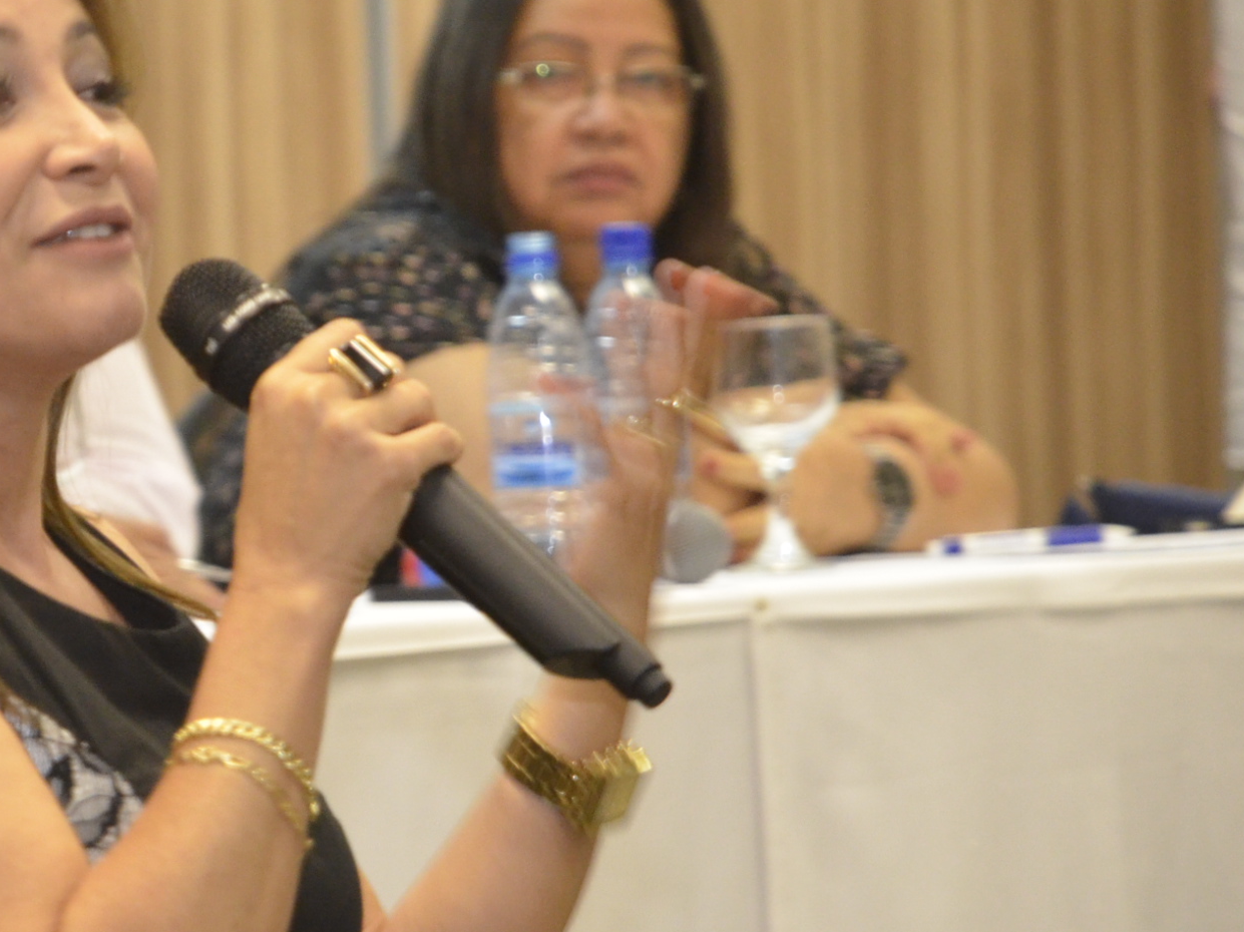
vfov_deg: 3.9
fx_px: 13866
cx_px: 36
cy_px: 434
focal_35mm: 386
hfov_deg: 5.1
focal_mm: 135
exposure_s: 1/30
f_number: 5.6
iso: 2200
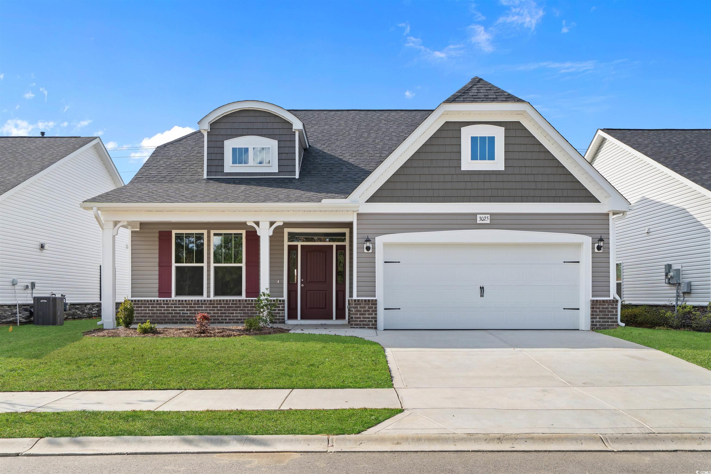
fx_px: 592
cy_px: 237
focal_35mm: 30
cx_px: 356
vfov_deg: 43.6
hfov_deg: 61.9
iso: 400
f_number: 8
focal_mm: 30
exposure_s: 1/250
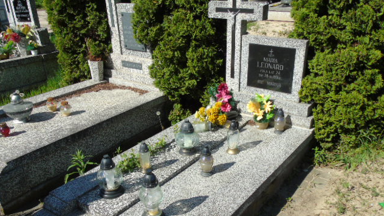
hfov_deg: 61.0
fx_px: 326
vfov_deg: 36.3
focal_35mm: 32
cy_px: 144
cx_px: 191
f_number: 3.6
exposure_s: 1/640
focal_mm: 5.2
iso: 80
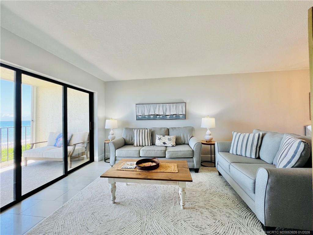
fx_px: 118
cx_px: 156
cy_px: 118
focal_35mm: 13
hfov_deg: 106.2
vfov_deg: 89.9
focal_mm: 1.57
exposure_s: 1/120
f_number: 1.8
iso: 32
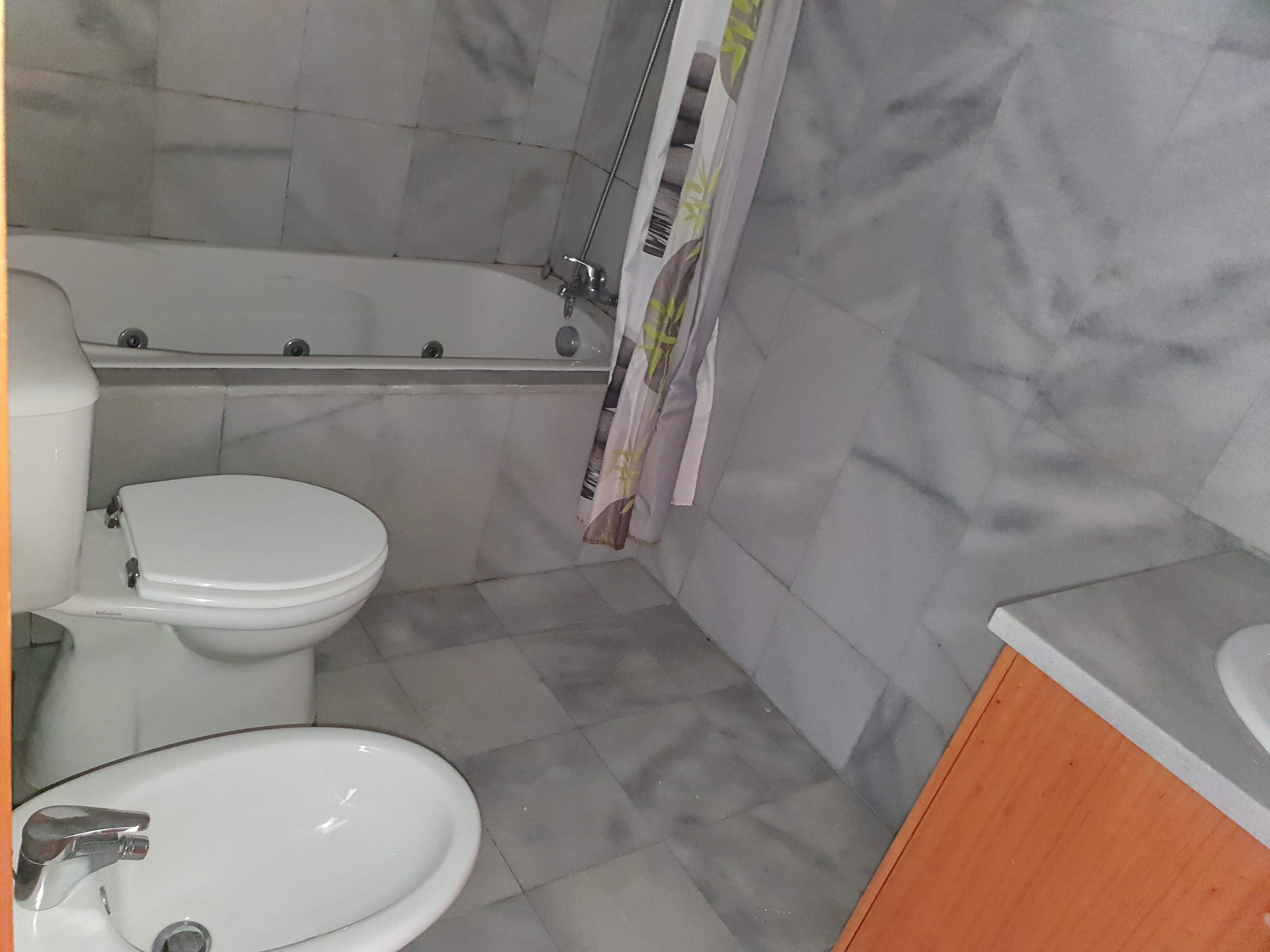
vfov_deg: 53.1
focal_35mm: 26
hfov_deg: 67.3
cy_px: 476
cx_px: 635
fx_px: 954
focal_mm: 4.32
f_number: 2.4
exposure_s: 1/6
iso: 500
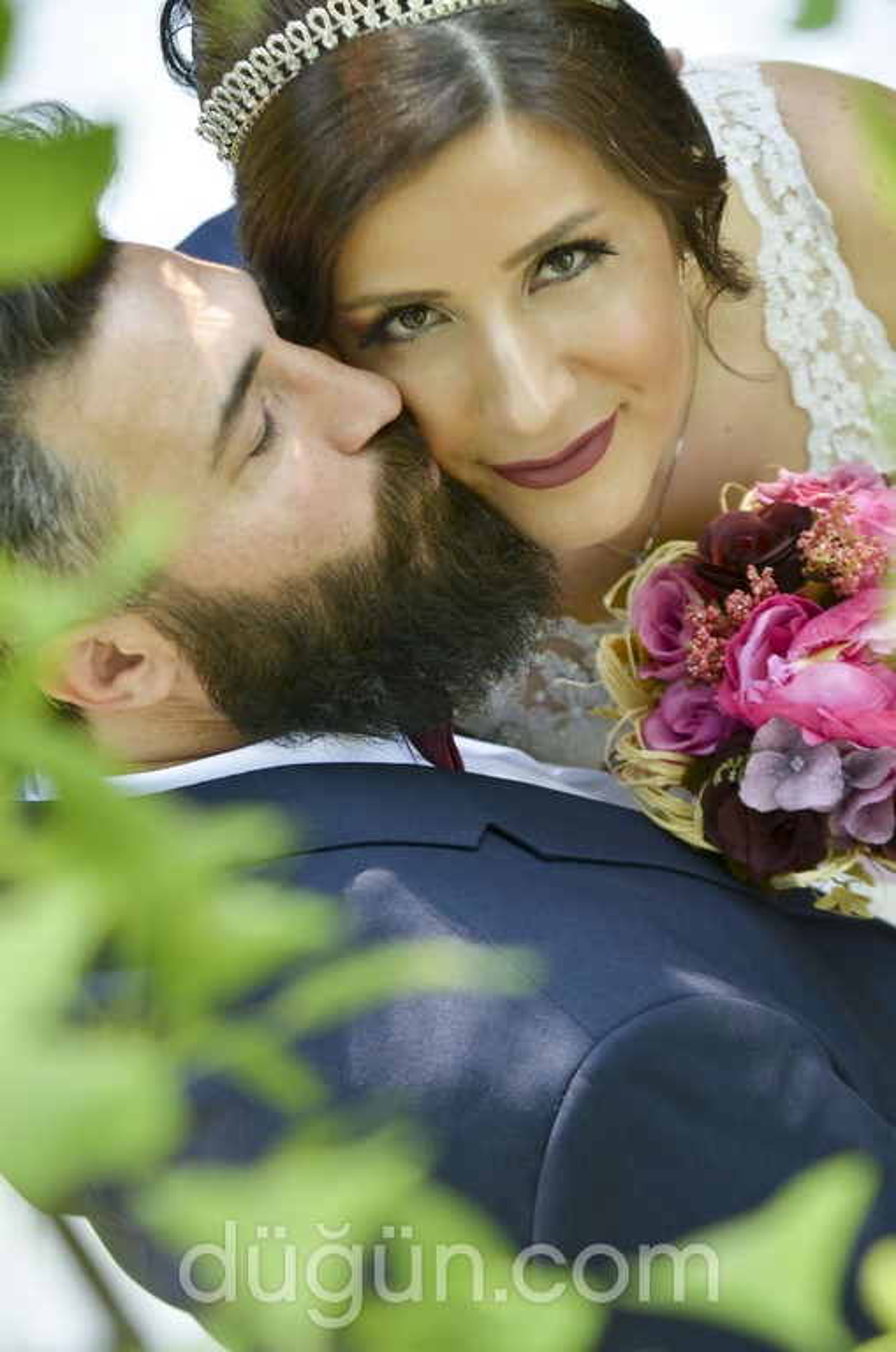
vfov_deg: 19.5
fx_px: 3936
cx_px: 448
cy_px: 676
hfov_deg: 13.0
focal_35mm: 105
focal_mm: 70
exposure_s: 1/160
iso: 200
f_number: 2.8
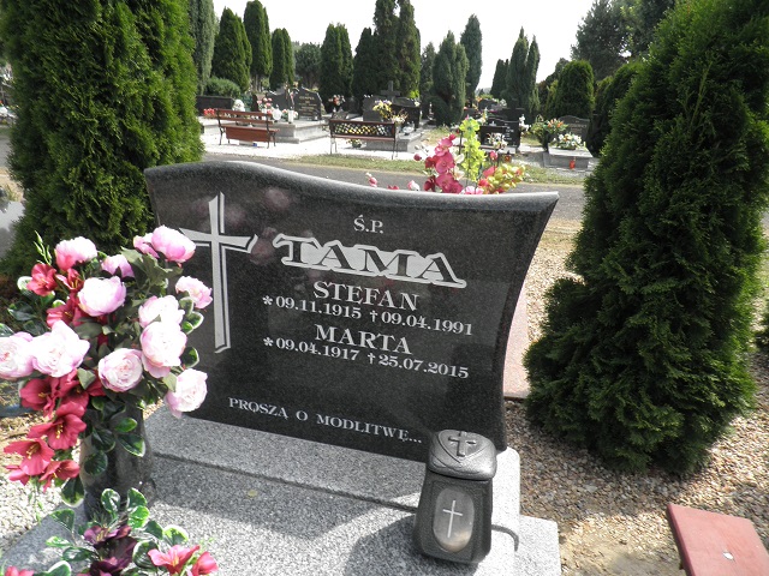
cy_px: 288
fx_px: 533
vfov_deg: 56.8
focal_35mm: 24
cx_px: 384
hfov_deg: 71.6
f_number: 8.3
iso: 64
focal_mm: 4.3
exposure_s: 1/80
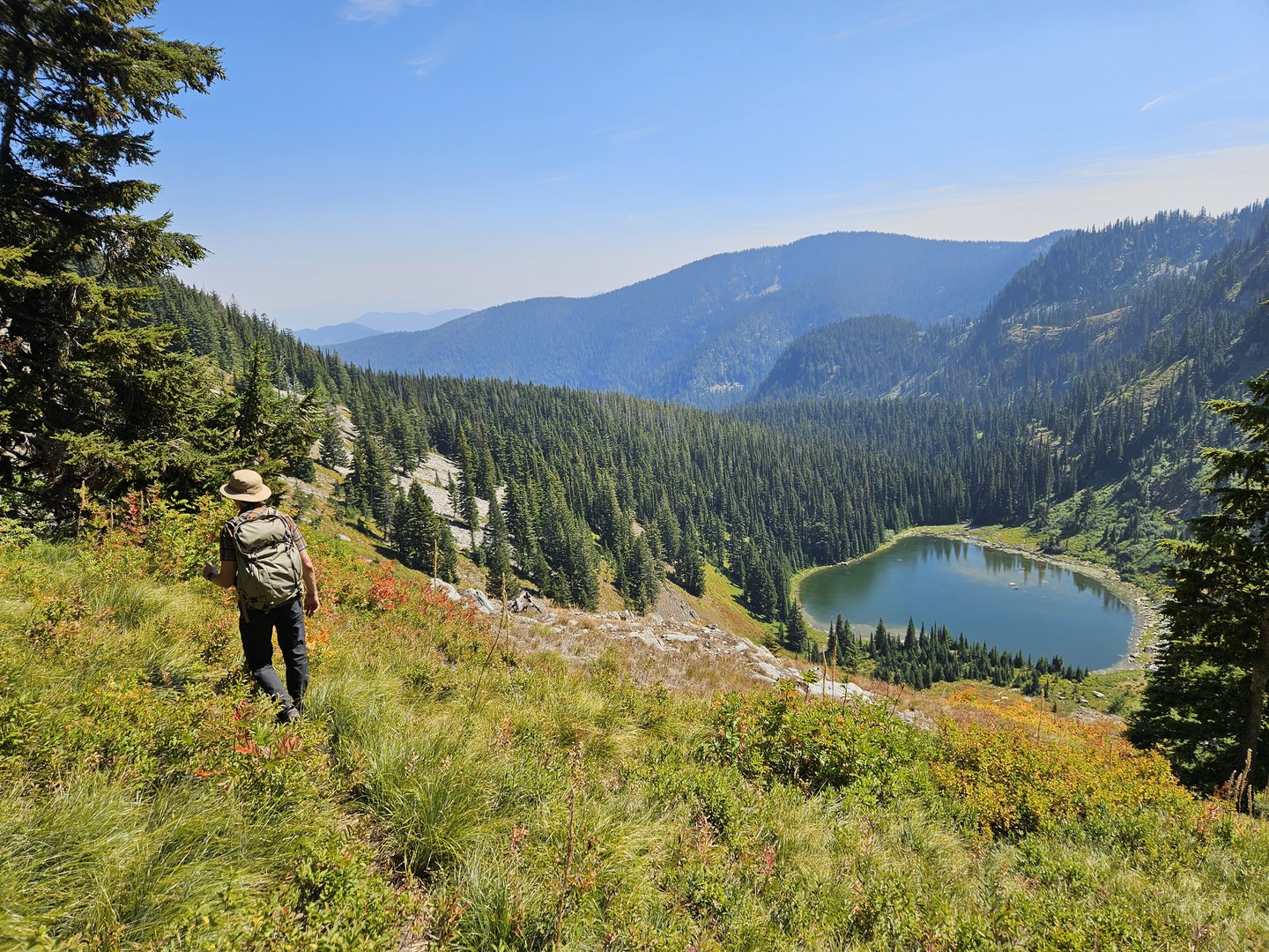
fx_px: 843
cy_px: 476
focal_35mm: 23
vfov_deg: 58.9
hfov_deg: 73.9
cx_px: 634
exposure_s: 1/1936
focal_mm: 5.4
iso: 25
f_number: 1.8
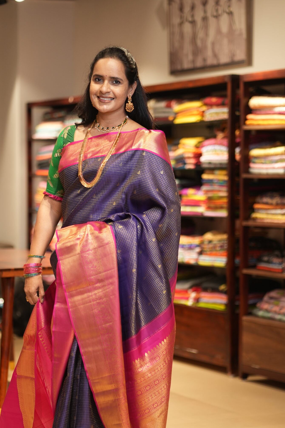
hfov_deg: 12.7
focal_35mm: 108
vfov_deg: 18.9
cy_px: 270
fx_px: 1283
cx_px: 110
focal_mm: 85
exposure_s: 1/200
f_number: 1.8
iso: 400
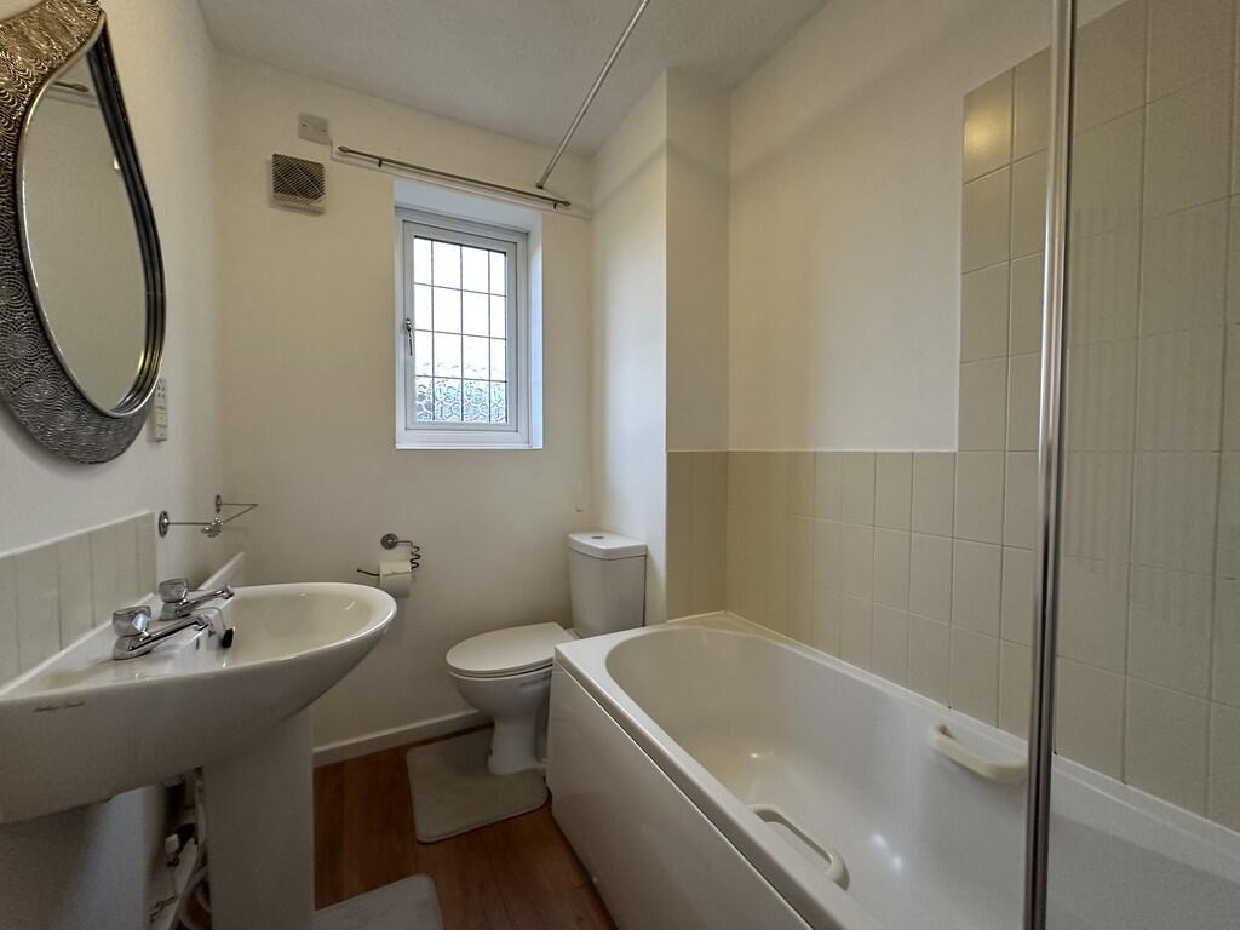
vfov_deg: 85.7
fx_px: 502
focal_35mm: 14
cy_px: 465
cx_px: 620
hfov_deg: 102.1
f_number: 2.2
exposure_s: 1/100
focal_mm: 2.22
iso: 320
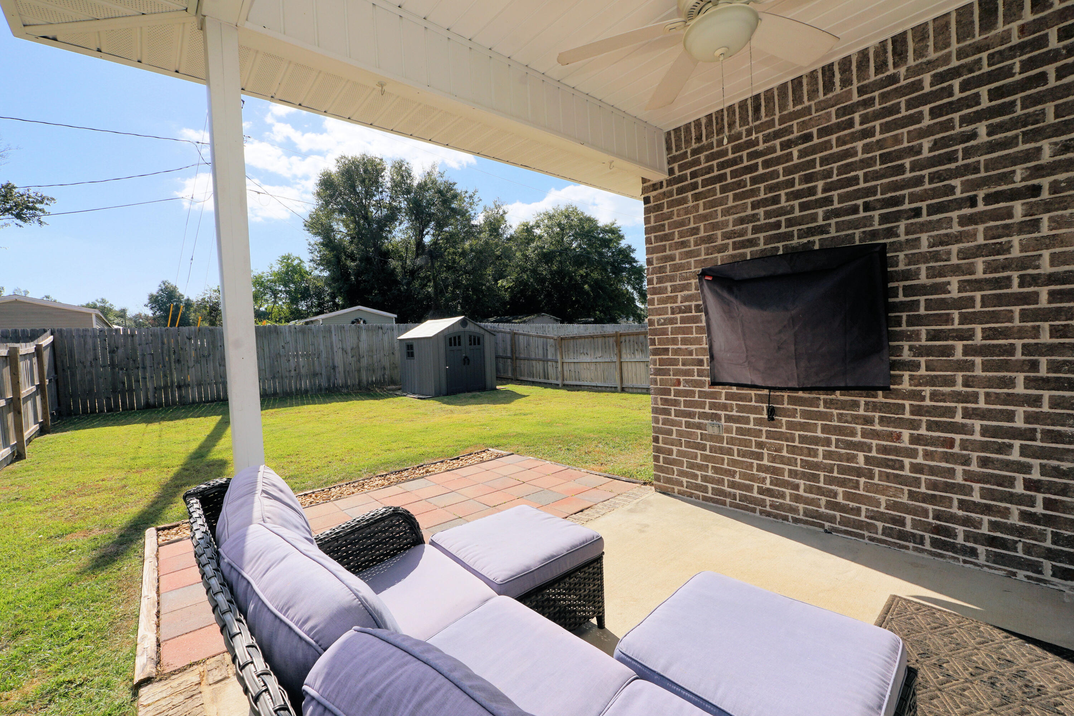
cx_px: 537
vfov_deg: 77.3
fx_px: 448
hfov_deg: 100.4
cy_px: 358
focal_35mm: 15
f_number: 13
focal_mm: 10
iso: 100
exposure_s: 1/250
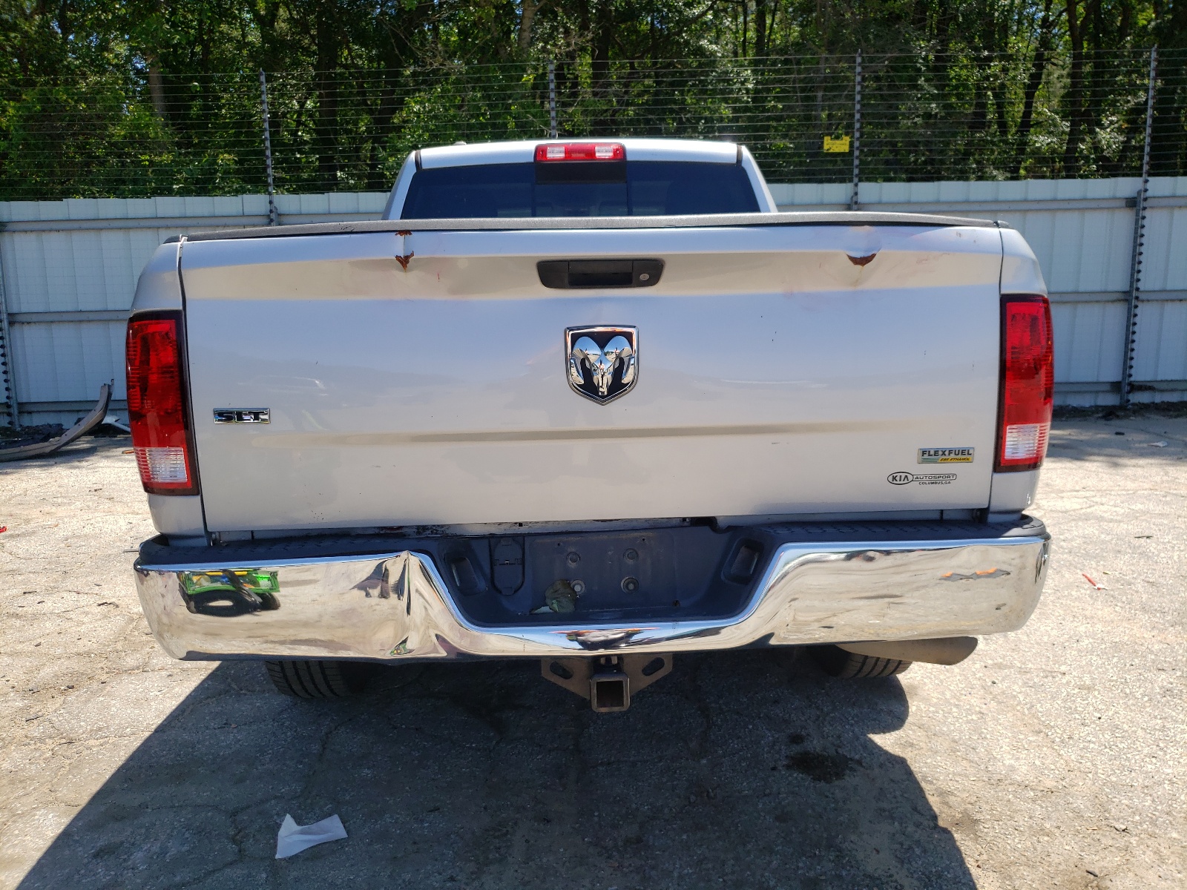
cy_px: 445
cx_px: 594
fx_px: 892
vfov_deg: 53.1
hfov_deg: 67.3
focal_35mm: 26
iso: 50
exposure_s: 1/1667
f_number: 1.5
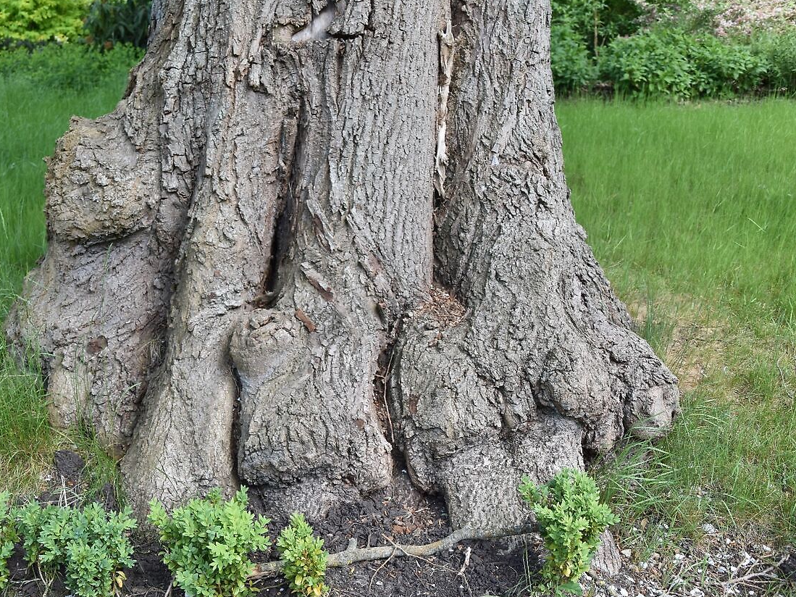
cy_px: 296
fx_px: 989
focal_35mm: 43
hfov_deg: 43.8
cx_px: 361
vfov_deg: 33.6
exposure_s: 1/160
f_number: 6.3
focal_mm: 26
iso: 400
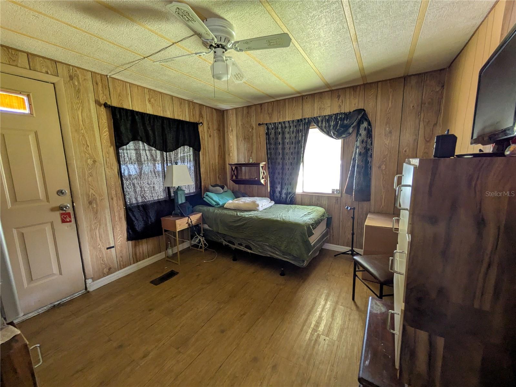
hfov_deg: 102.1
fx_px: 209
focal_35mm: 14
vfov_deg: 85.7
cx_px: 258
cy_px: 194
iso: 137
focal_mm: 1.83
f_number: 2.2
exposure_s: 1/30
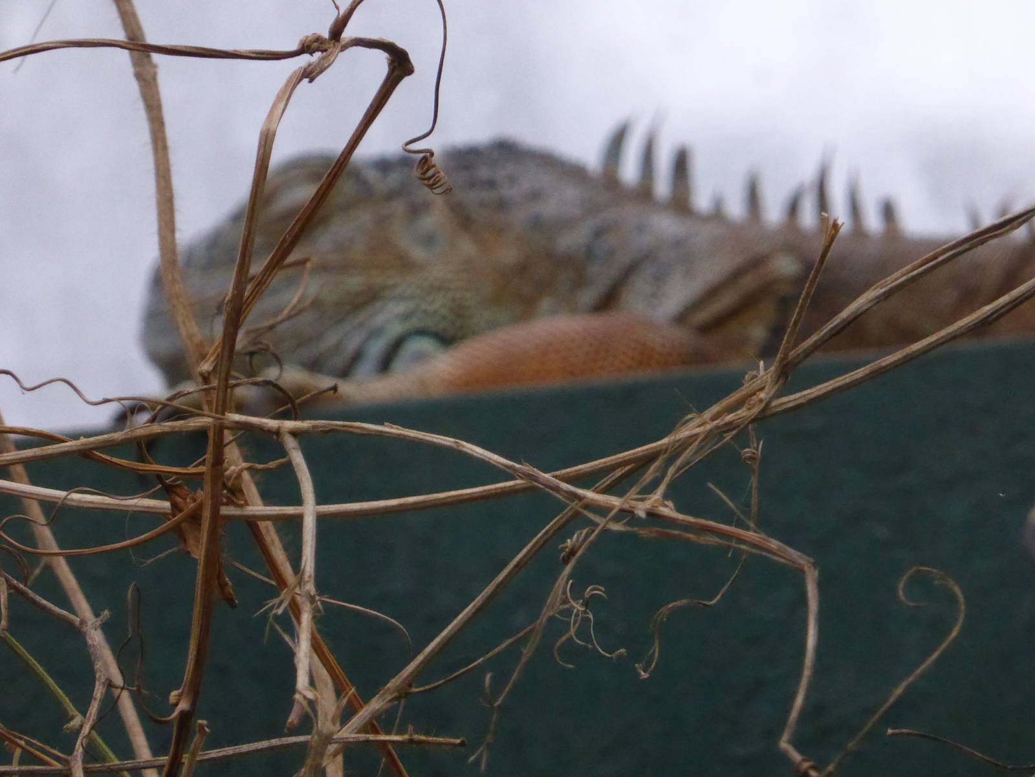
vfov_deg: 2.8
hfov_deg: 3.8
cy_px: 388
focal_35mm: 528
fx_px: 15787
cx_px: 518
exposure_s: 1/100
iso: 800
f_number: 6.4
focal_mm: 86
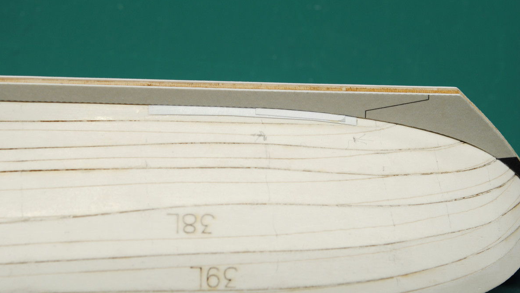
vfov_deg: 13.8
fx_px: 1207
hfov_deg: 24.3
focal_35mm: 88
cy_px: 135
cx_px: 262
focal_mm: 55
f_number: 11
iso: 100
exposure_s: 1/6
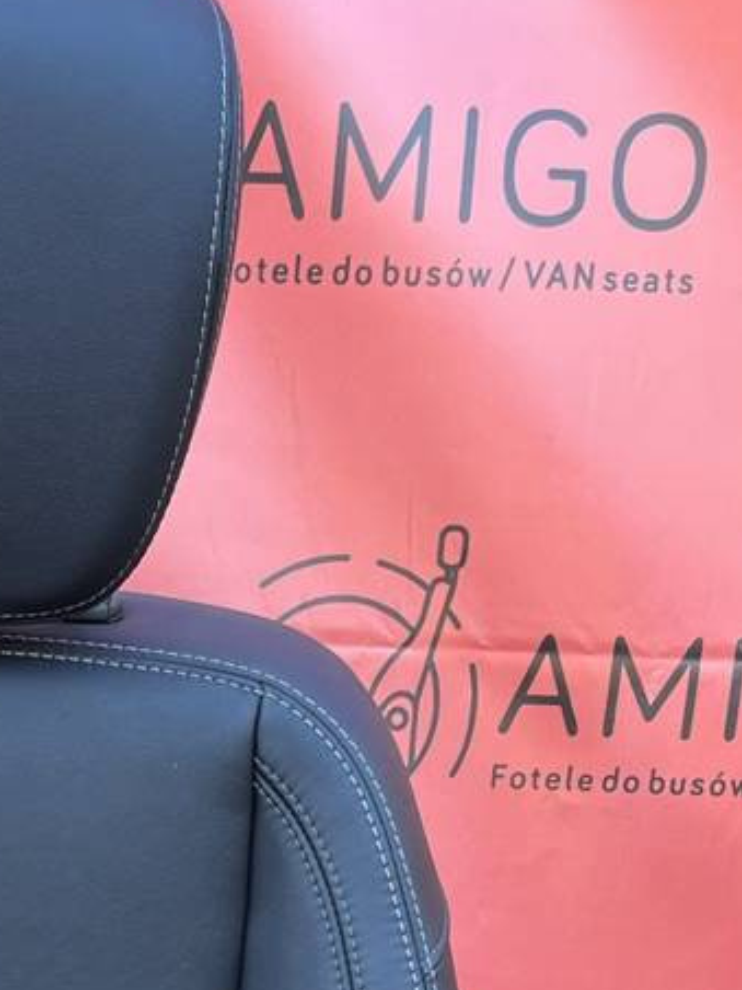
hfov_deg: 15.5
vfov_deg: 18.3
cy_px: 1584
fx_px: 2629
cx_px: -120
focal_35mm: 92
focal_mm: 5.1
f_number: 1.6
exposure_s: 1/122
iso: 32
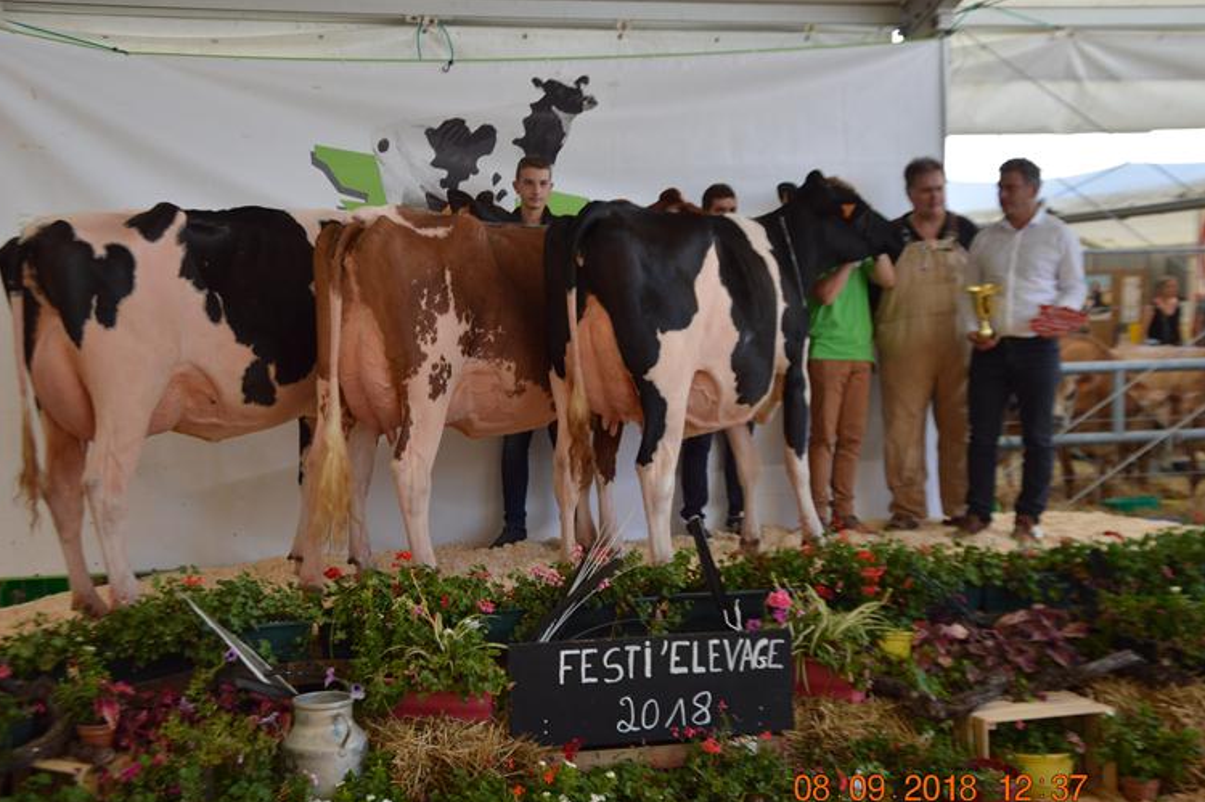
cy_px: 424
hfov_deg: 41.1
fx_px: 1606
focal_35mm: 48
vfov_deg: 28.0
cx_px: 566
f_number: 4.2
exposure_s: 1/500
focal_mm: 30
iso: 400
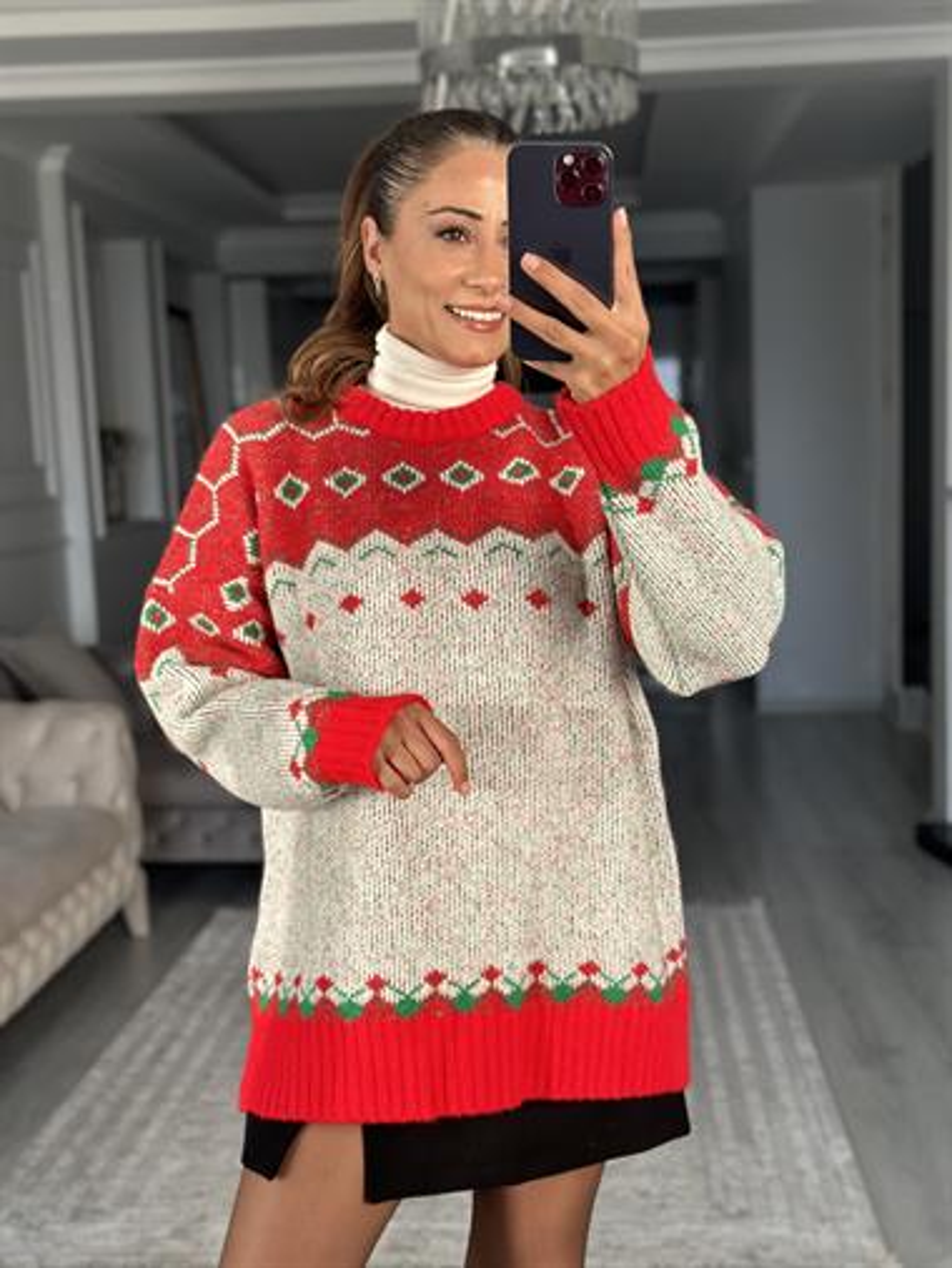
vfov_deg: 39.6
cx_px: 476
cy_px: 634
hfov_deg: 30.3
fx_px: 1759
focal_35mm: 48
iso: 80
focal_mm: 6.86
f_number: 1.78
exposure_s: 1/208
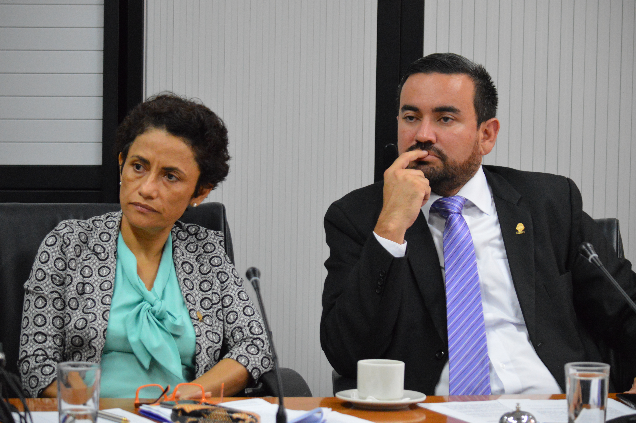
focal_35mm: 153
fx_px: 2701
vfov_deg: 9.0
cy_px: 212
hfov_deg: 13.4
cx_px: 318
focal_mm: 102
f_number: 4.8
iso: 3200
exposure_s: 1/160
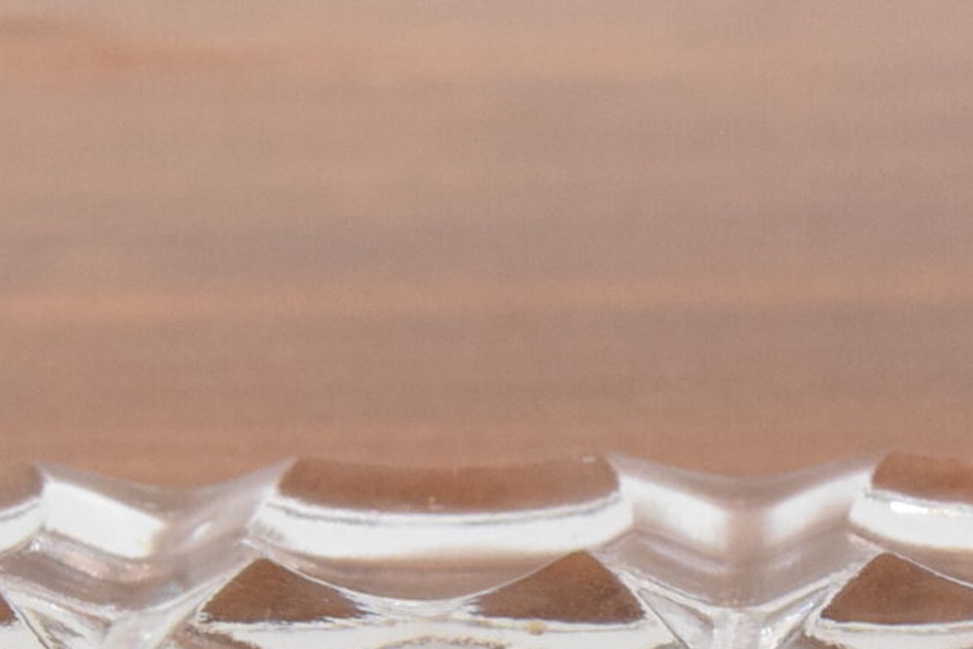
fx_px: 4110
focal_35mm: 152
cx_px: 772
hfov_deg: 13.4
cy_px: 873
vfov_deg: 8.9
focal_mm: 22
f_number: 7.1
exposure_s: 1/200
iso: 1600
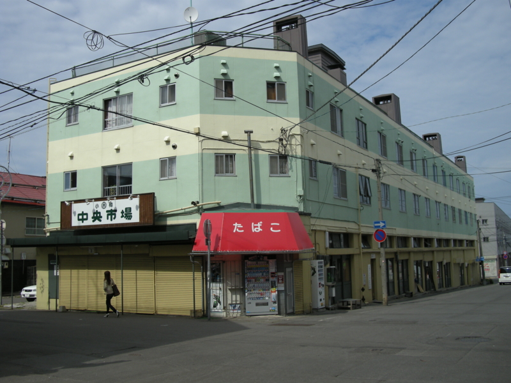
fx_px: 546
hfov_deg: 50.1
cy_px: 192
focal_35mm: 37
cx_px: 256
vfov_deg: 38.7
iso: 64
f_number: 8
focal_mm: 7.9
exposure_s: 1/254
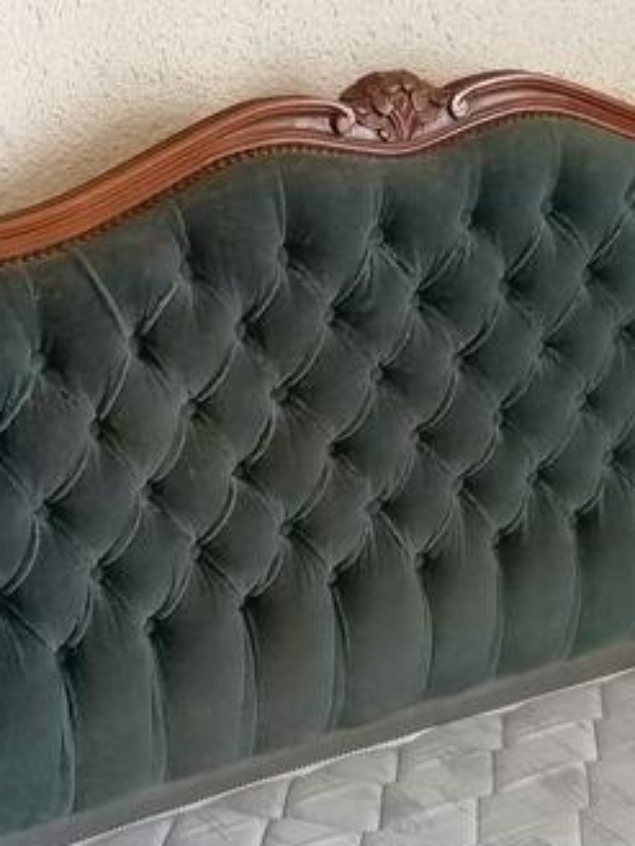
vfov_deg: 27.0
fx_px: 1760
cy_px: 494
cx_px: 293
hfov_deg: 20.4
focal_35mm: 72
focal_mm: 4.75
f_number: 1.8
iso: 400
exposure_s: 1/20
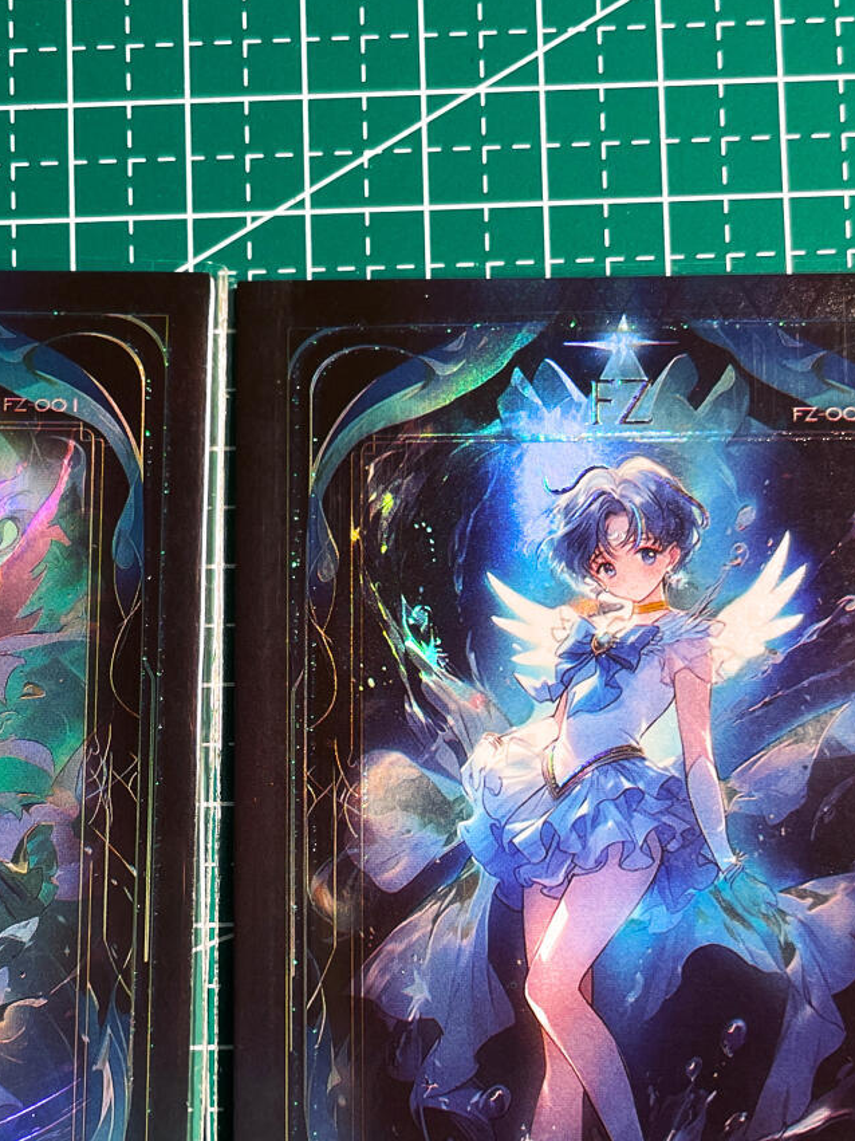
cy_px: 771
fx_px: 1812
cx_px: 213
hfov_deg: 26.2
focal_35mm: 55
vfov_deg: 34.6
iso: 109
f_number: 1.6
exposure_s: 1/99
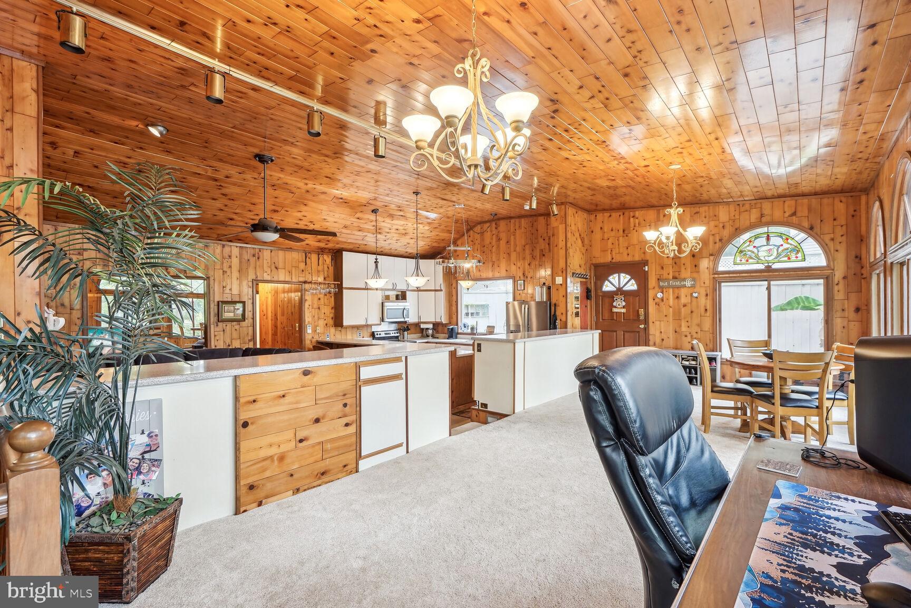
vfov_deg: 73.7
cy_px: 304
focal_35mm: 16
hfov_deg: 96.7
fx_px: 405
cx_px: 456
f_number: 8
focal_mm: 16
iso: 800
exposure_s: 1/20
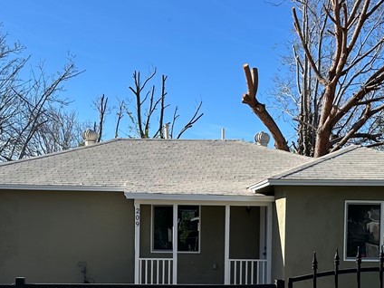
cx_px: 173
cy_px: 246
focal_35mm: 58
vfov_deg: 24.7
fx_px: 643
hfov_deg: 33.2
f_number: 1.78
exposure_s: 1/3155
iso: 80
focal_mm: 6.86
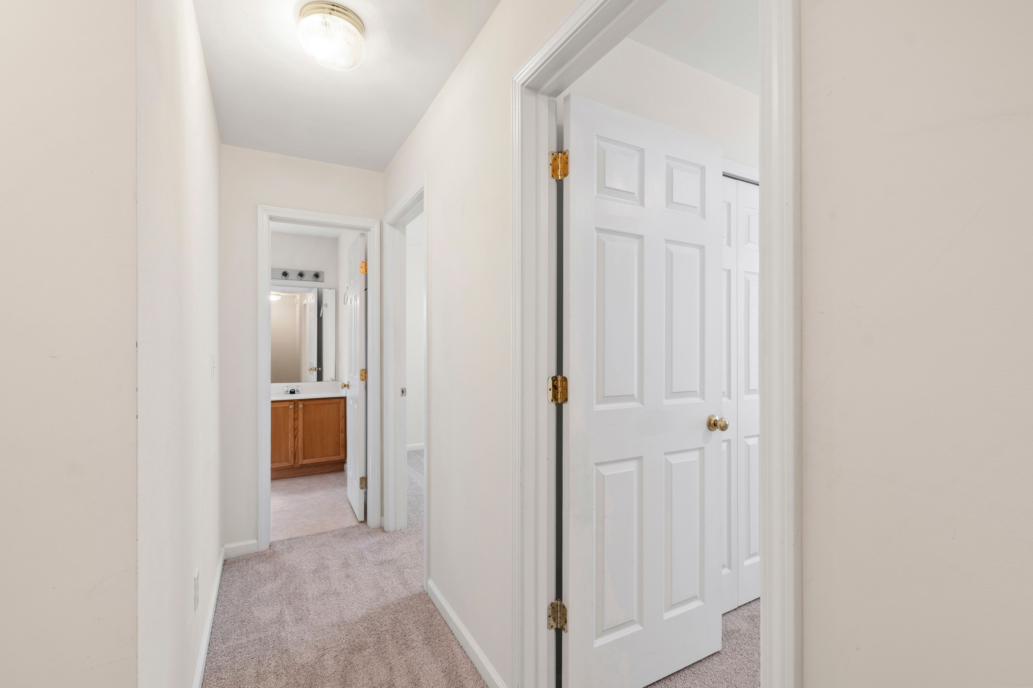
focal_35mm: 15
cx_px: 516
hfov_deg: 100.4
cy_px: 344
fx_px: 430
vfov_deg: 77.3
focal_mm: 10
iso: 100
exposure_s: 1/2
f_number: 8
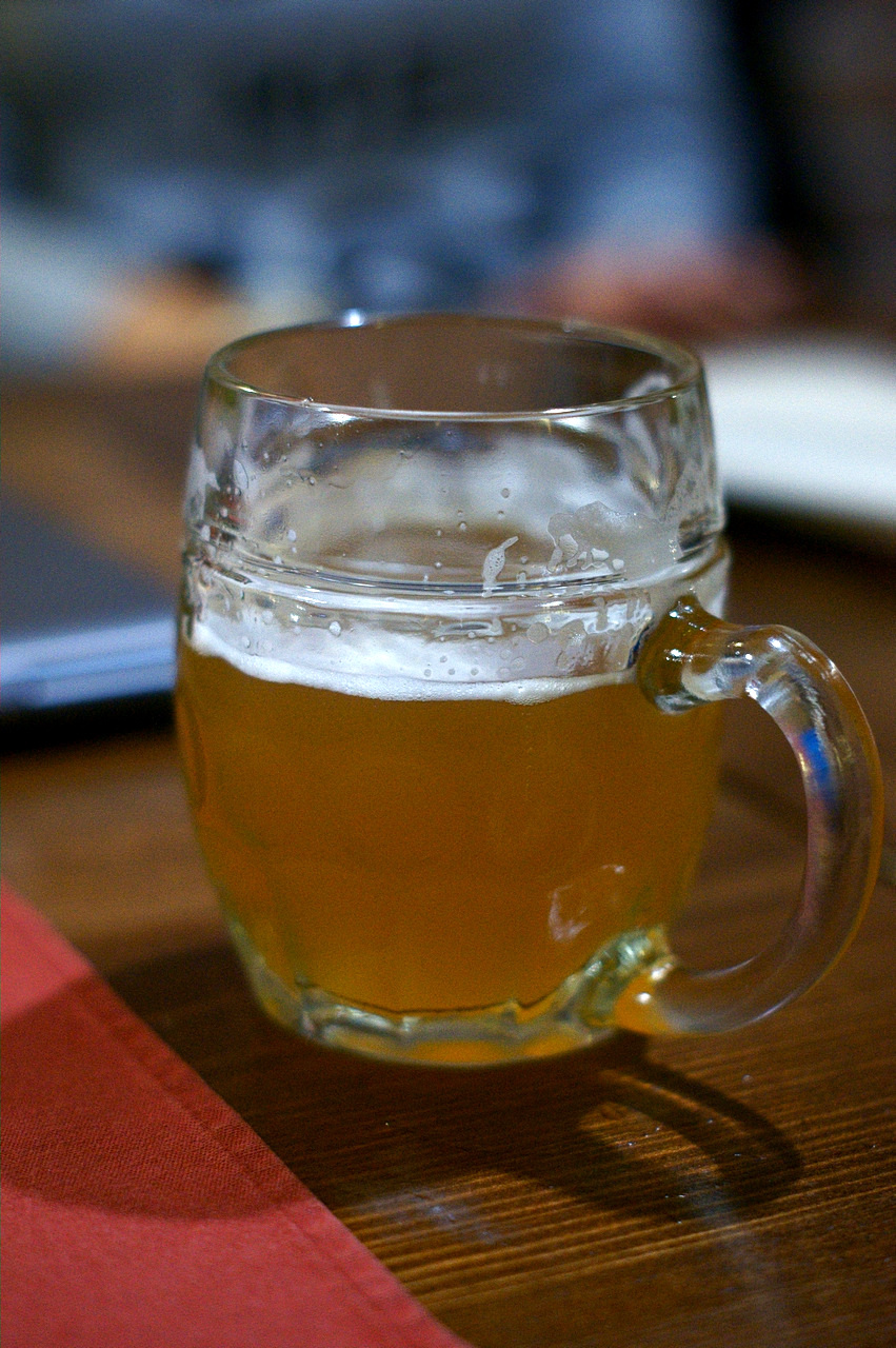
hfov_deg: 18.1
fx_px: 2805
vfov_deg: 27.0
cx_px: 448
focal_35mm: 75
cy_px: 674
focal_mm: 50
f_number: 2.2
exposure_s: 1/50
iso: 1600
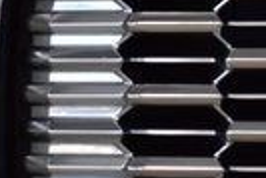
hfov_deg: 4.0
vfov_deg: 2.7
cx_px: -242
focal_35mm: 505
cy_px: 129
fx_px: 3735
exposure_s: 1/30
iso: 640
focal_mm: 70
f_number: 7.1
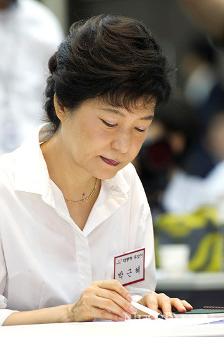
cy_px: 168
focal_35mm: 200
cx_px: 112
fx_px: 1869
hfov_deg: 6.9
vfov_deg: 10.3
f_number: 2.8
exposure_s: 1/60
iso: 800
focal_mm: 200
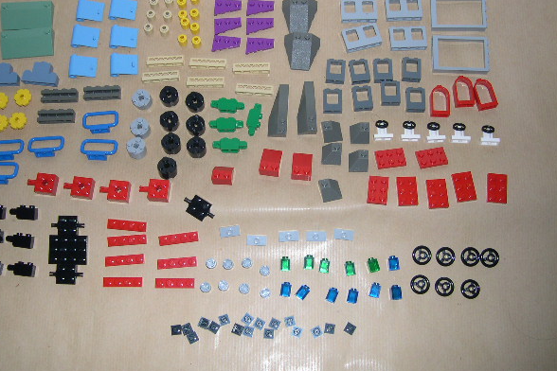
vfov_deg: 31.2
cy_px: 165
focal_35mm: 43
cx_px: 259
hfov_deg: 45.4
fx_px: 665
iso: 100
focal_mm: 8
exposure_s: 1/60
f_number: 2.8
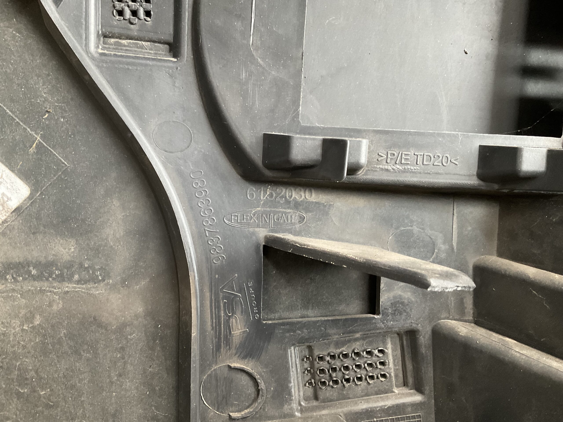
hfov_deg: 61.7
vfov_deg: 48.2
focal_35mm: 29
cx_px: 282
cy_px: 211
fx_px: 472
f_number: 1.8
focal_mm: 3
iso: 250
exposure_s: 1/33
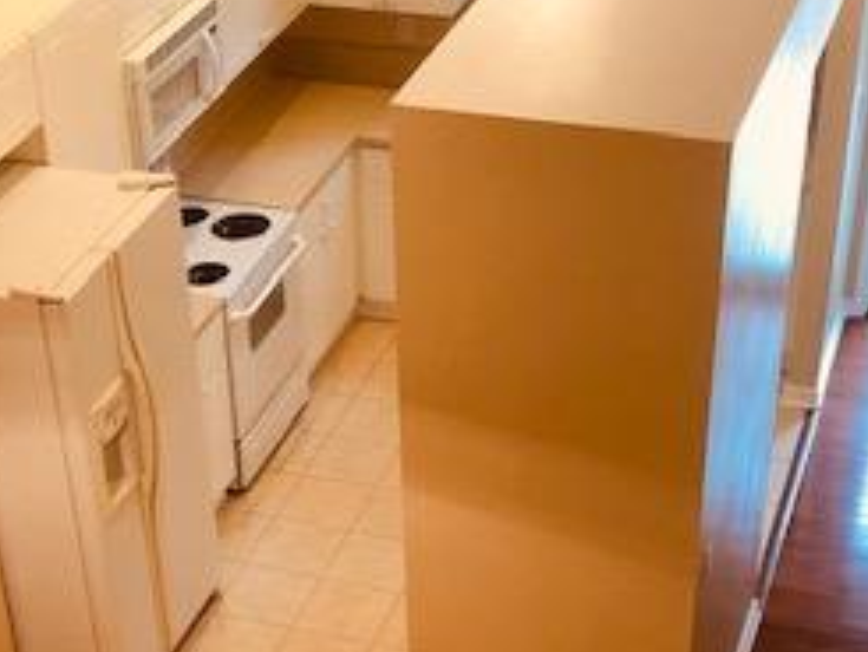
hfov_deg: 26.6
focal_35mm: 73
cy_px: 567
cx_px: 372
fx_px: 1831
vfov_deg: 19.9
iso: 40
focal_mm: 3.99
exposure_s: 1/20
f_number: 1.8
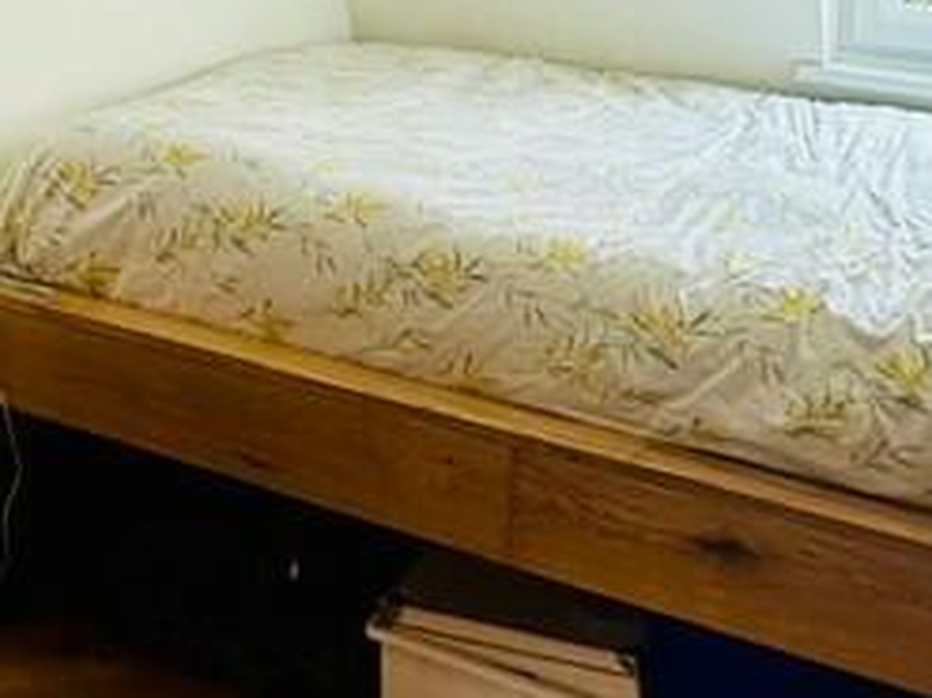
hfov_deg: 32.9
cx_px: 302
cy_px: -260
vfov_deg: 22.1
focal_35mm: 58
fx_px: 1561
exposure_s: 1/99
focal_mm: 2.22
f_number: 2.2
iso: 80
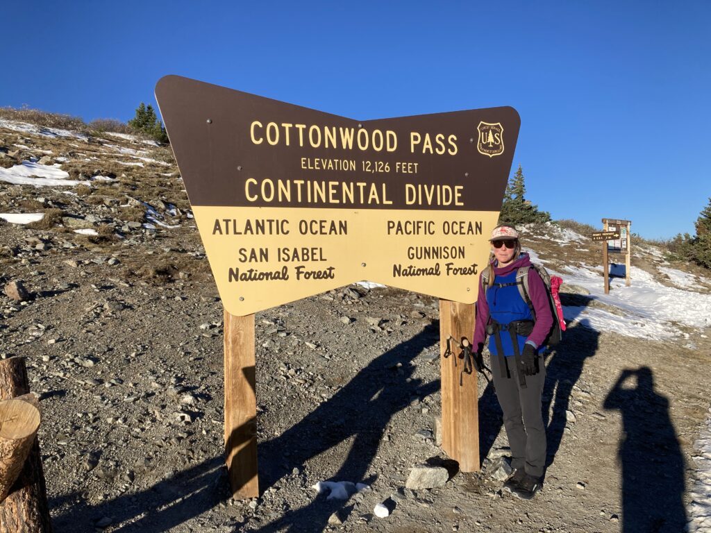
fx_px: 575
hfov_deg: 63.4
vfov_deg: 49.7
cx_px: 356
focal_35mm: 28
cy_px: 266
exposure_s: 1/1779
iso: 20
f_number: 1.8
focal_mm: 3.99
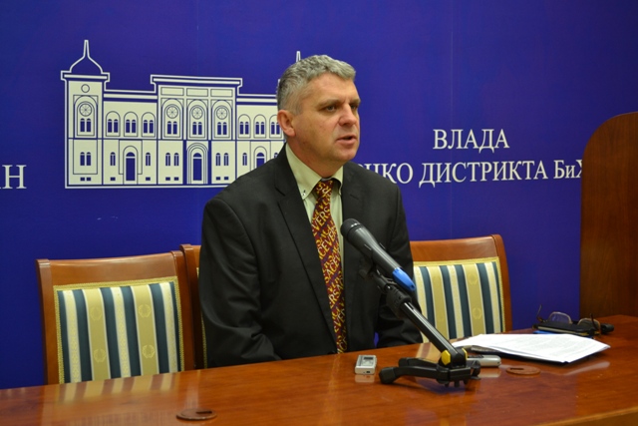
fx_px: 1064
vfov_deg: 22.6
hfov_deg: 33.4
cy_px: 213
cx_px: 319
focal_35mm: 60
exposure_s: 1/15
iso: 450
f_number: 5.3
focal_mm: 40
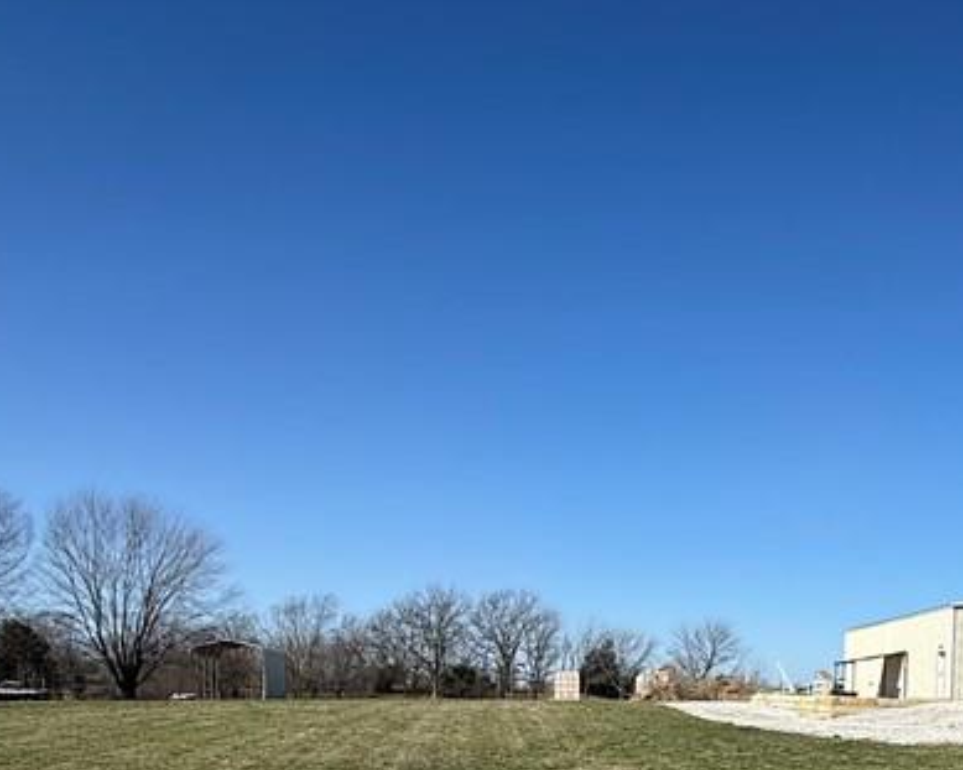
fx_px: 1026
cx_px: 720
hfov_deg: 48.4
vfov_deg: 38.1
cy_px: 708
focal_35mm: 36
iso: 50
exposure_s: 1/2841
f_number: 2.2
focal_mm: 2.22
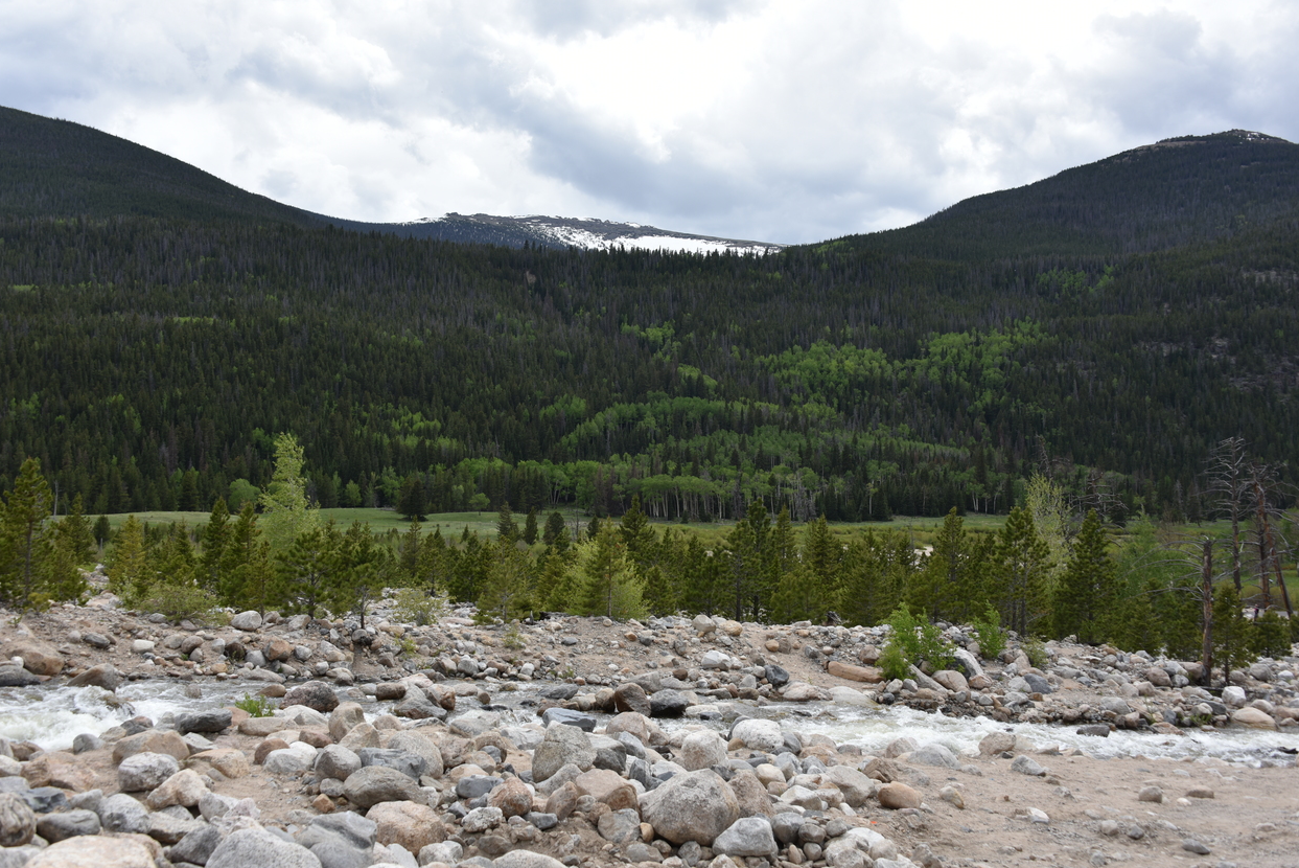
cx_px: 653
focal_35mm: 35
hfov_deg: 54.4
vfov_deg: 37.9
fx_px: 1263
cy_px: 435
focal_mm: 34
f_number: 8
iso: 100
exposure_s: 1/250
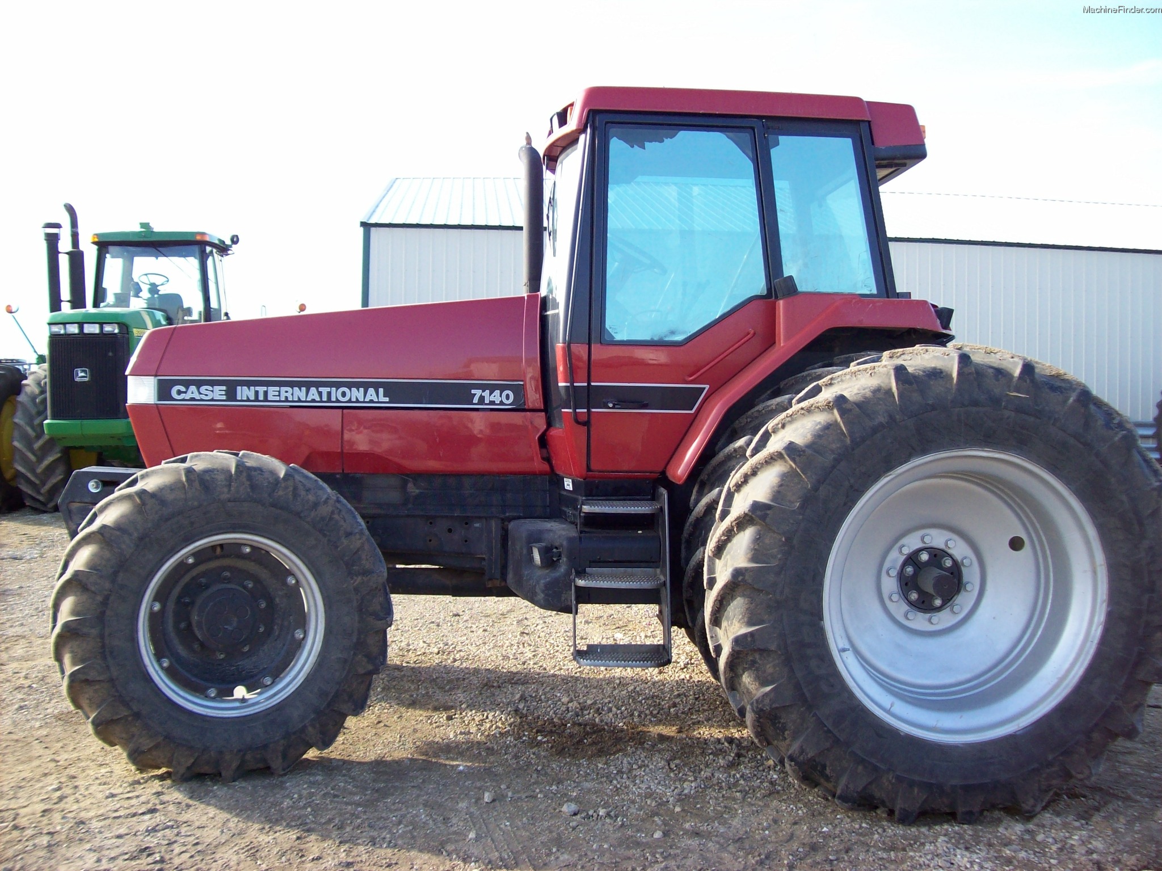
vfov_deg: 39.6
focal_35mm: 36
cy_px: 436
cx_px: 581
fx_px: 1208
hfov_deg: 51.4
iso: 80
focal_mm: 6
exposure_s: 1/213
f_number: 2.7
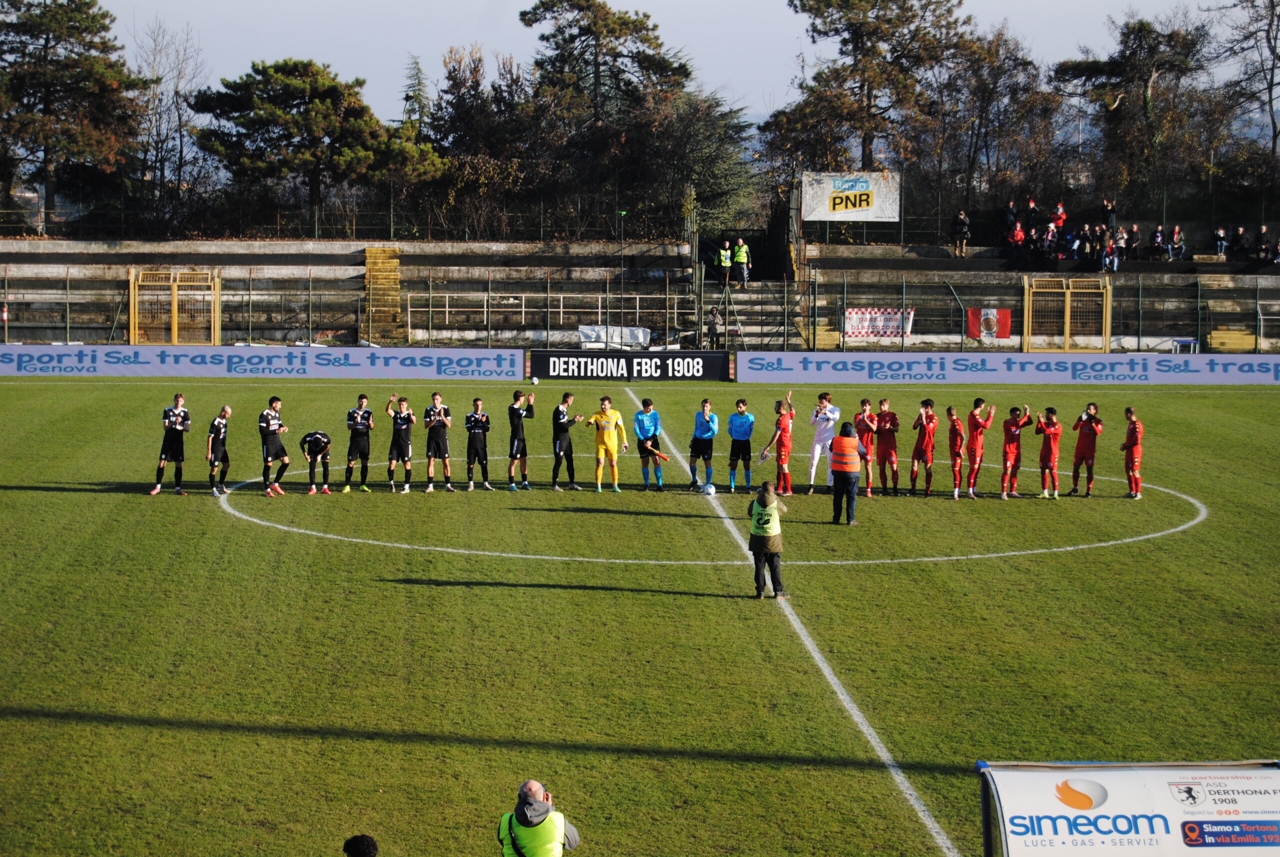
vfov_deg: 16.6
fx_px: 2937
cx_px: 640
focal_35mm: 82
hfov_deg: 24.6
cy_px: 428
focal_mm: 55
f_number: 5.6
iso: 200
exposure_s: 1/500
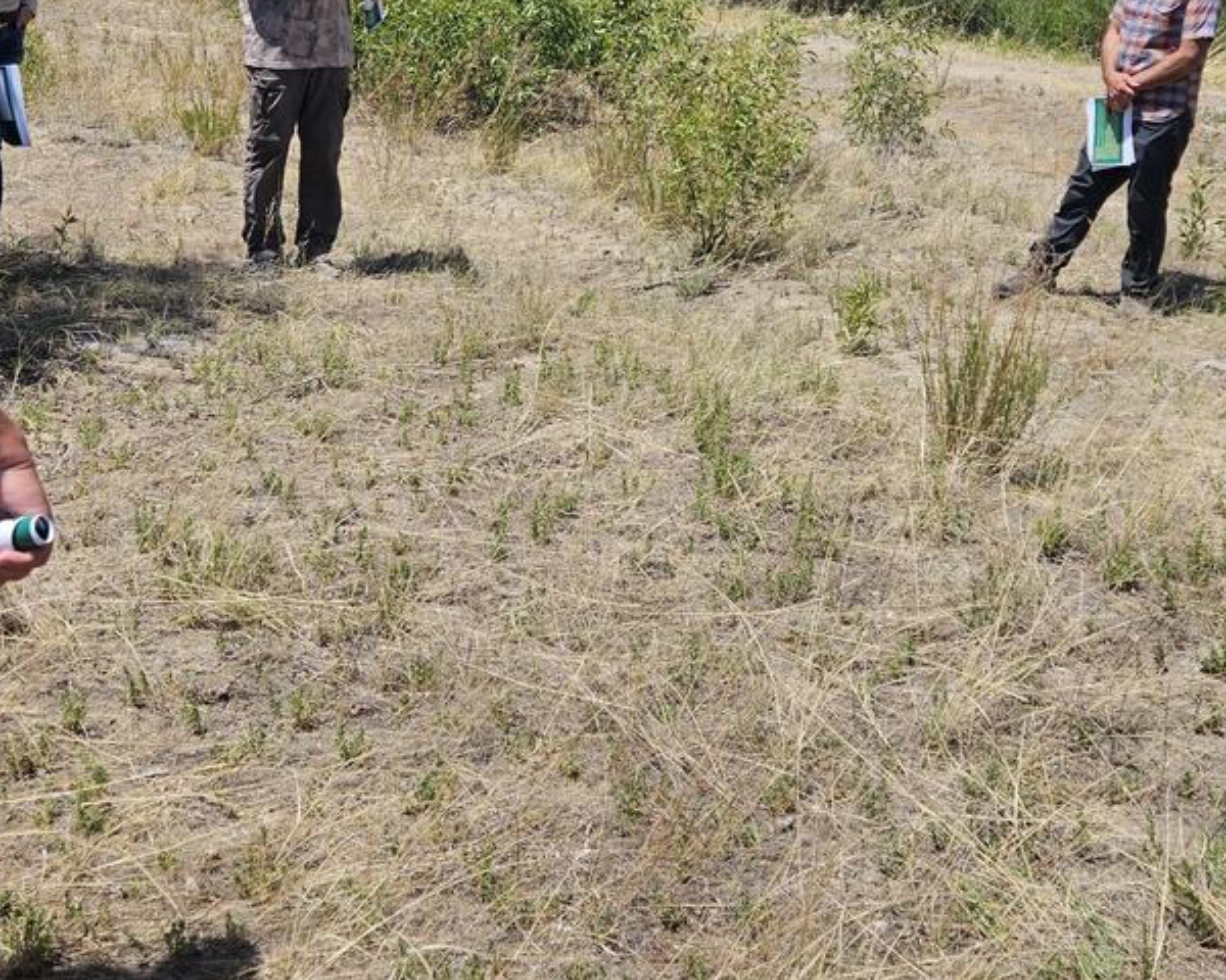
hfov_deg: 37.3
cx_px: 687
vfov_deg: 29.7
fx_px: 1814
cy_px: 225
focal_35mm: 50
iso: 25
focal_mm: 5.4
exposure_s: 1/1829
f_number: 1.8
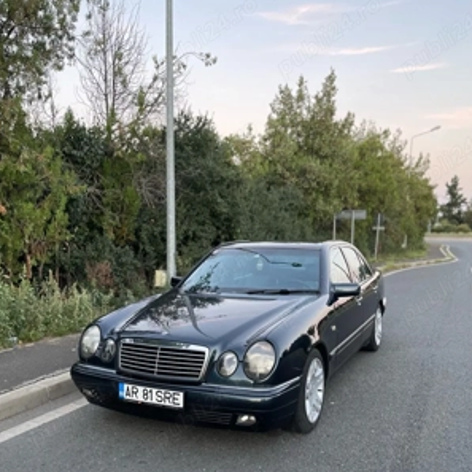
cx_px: 237
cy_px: 304
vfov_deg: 51.8
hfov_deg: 52.5
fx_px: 478
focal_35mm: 31
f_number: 1.6
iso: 250
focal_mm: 5.1
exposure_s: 1/60
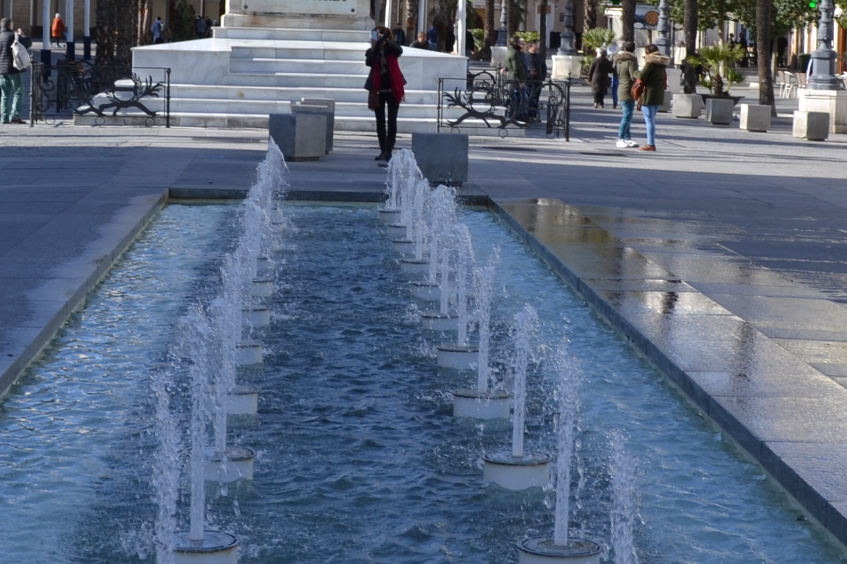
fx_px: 2000
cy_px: 126
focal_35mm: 85
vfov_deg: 16.0
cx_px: 492
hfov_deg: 23.9
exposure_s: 1/200
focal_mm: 18
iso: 100
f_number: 7.1
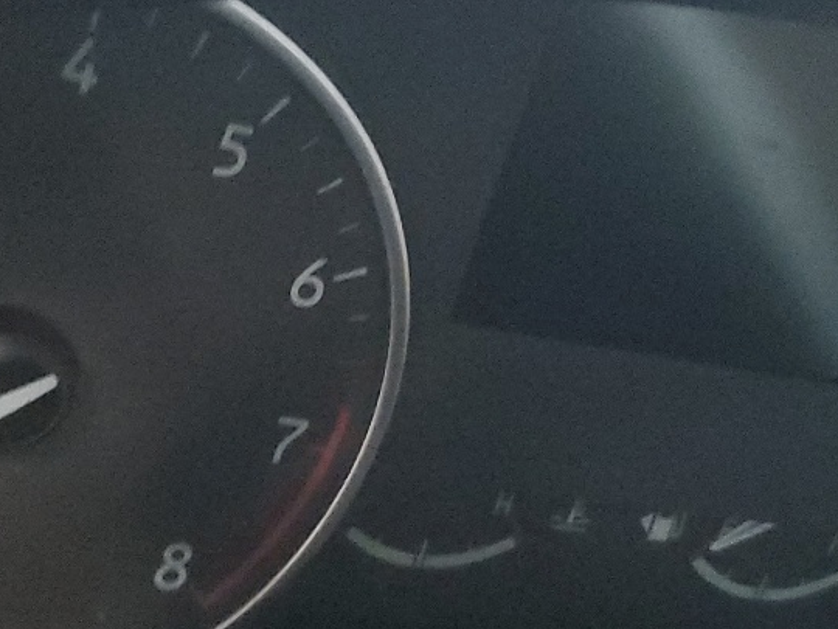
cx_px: 402
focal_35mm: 77
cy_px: 332
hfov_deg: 25.3
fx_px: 1864
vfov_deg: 19.1
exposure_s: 1/15
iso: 896
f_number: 1.5
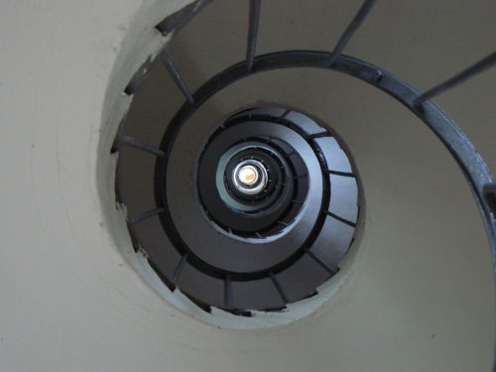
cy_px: 186
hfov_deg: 27.8
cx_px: 248
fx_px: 1003
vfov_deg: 21.0
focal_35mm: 70
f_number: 3.2
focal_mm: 11.6
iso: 200
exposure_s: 1/20
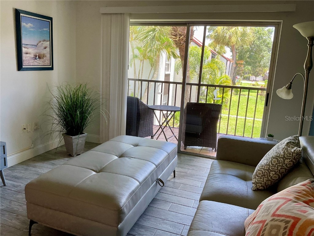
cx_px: 157
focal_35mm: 29
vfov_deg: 48.2
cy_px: 118
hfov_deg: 61.7
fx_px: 263
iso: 40
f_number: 1.8
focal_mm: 3
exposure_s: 1/120
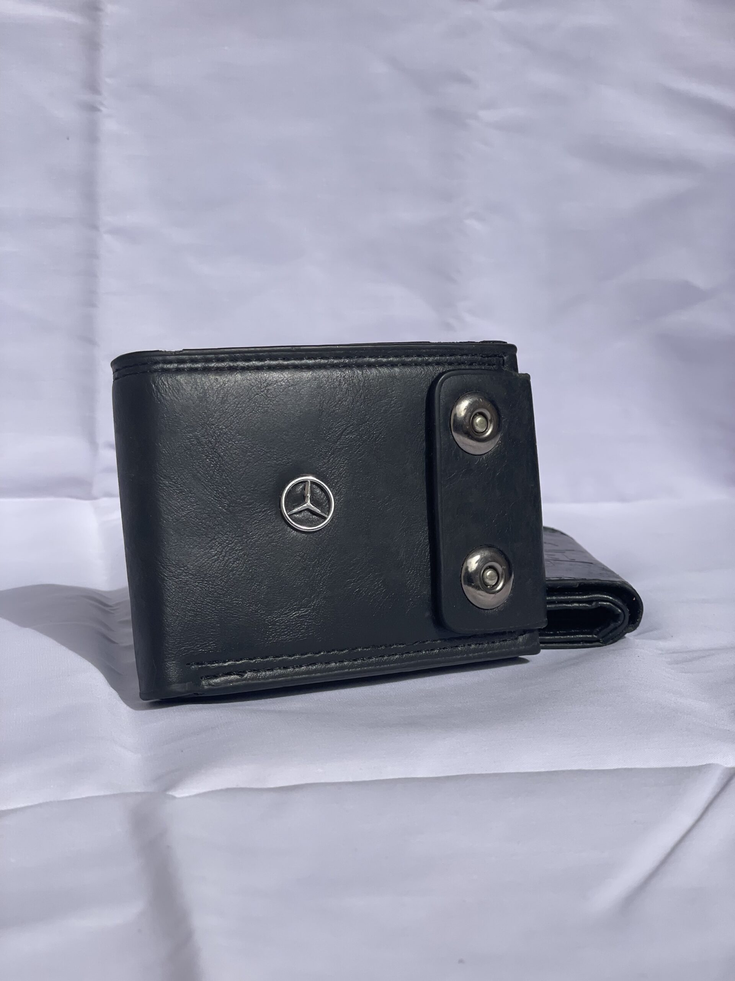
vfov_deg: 36.8
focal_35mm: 52
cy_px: 490
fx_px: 1472
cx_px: 368
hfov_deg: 28.0
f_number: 2
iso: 32
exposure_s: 1/2994
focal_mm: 6
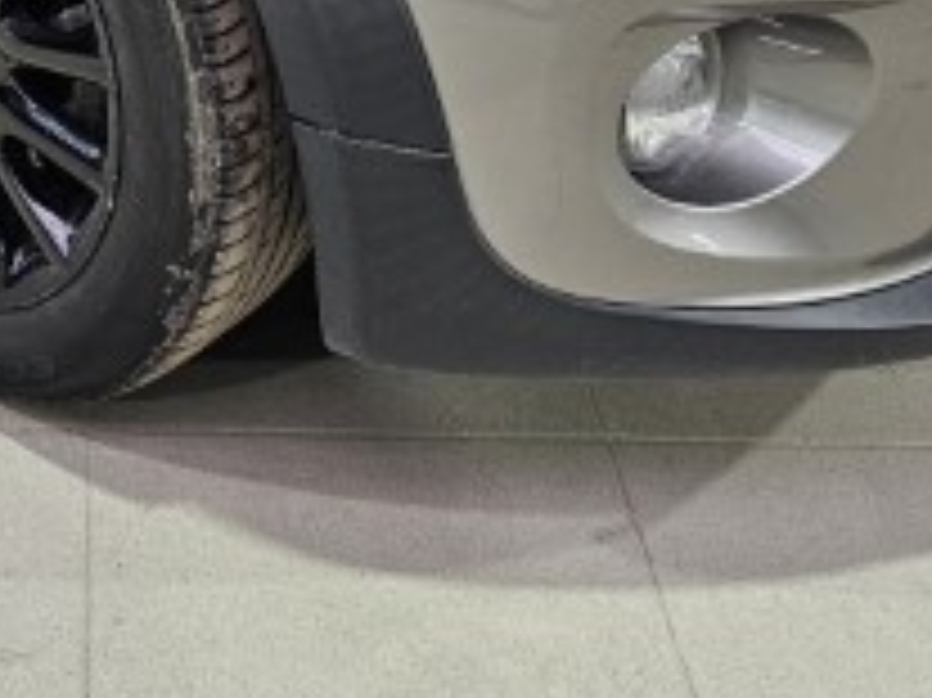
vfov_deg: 18.2
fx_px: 1910
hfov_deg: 26.4
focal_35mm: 71
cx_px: 72
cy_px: -369
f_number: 1.7
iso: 200
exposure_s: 1/180
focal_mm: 6.3
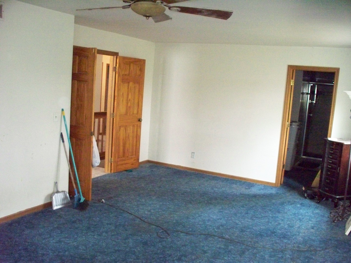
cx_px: 176
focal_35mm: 36
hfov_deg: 51.4
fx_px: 365
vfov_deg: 39.7
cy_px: 132
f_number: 2.8
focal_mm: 7.54
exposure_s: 1/60
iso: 1600
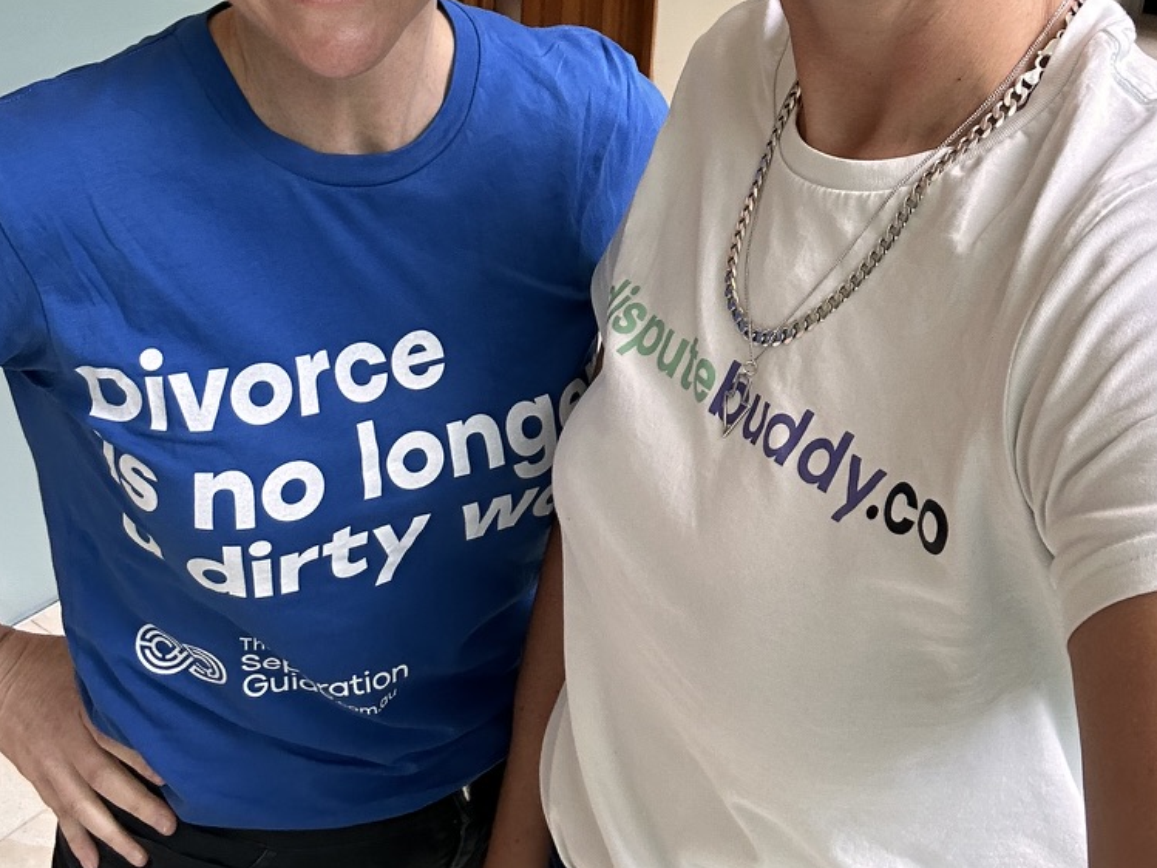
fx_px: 1371
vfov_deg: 33.4
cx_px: 587
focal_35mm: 41
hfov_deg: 45.8
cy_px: 96
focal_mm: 2.69
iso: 80
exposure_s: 1/101
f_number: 1.9
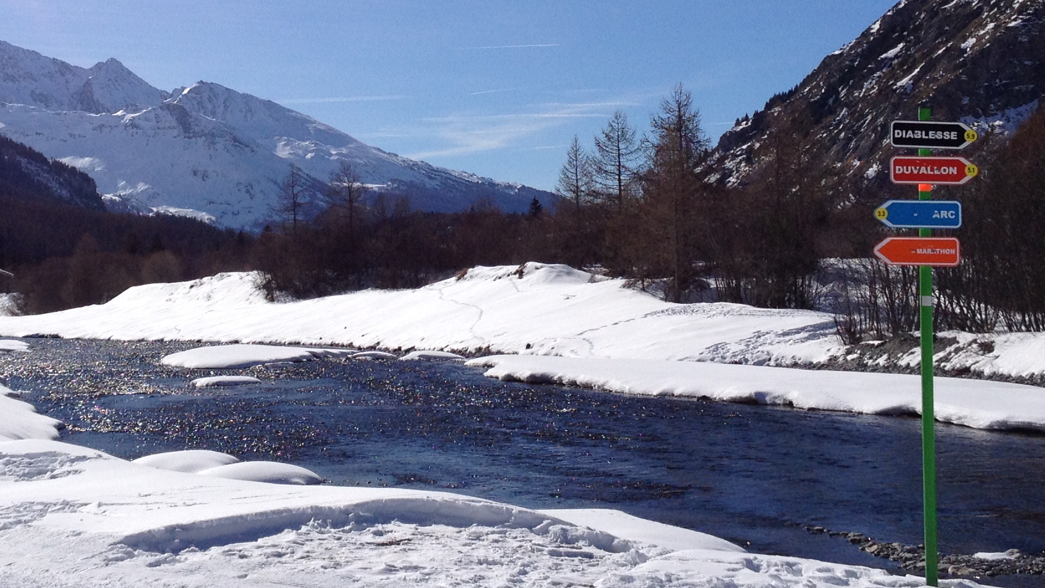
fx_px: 2050
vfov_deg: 16.2
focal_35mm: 74
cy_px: 103
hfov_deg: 28.5
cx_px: 435
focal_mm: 4.28
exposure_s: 1/5025
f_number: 2.4
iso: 50
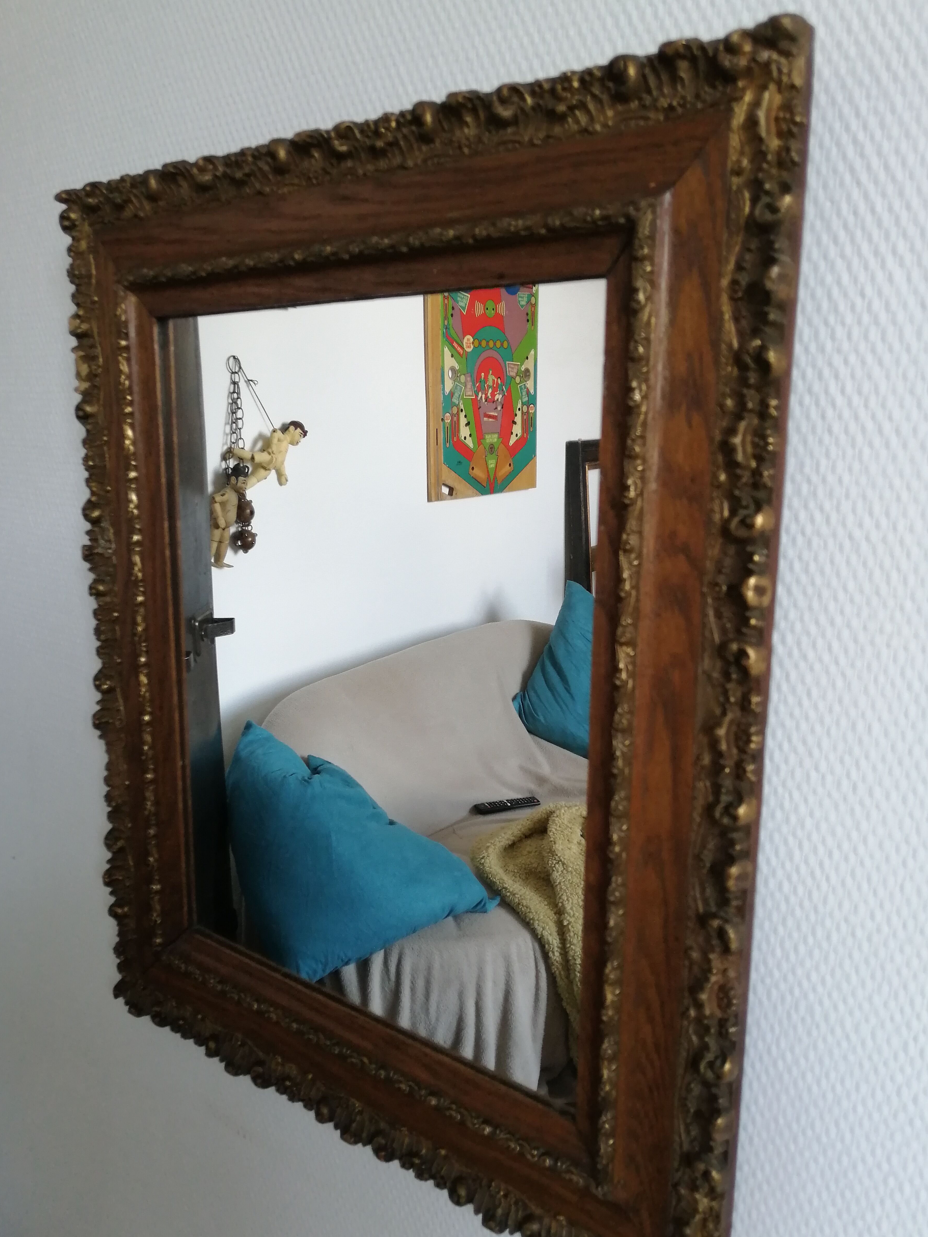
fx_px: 1037
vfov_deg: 61.6
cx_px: 471
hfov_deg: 48.2
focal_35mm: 29
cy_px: 647
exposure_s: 1/50
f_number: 1.8
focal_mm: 3.96
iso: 200
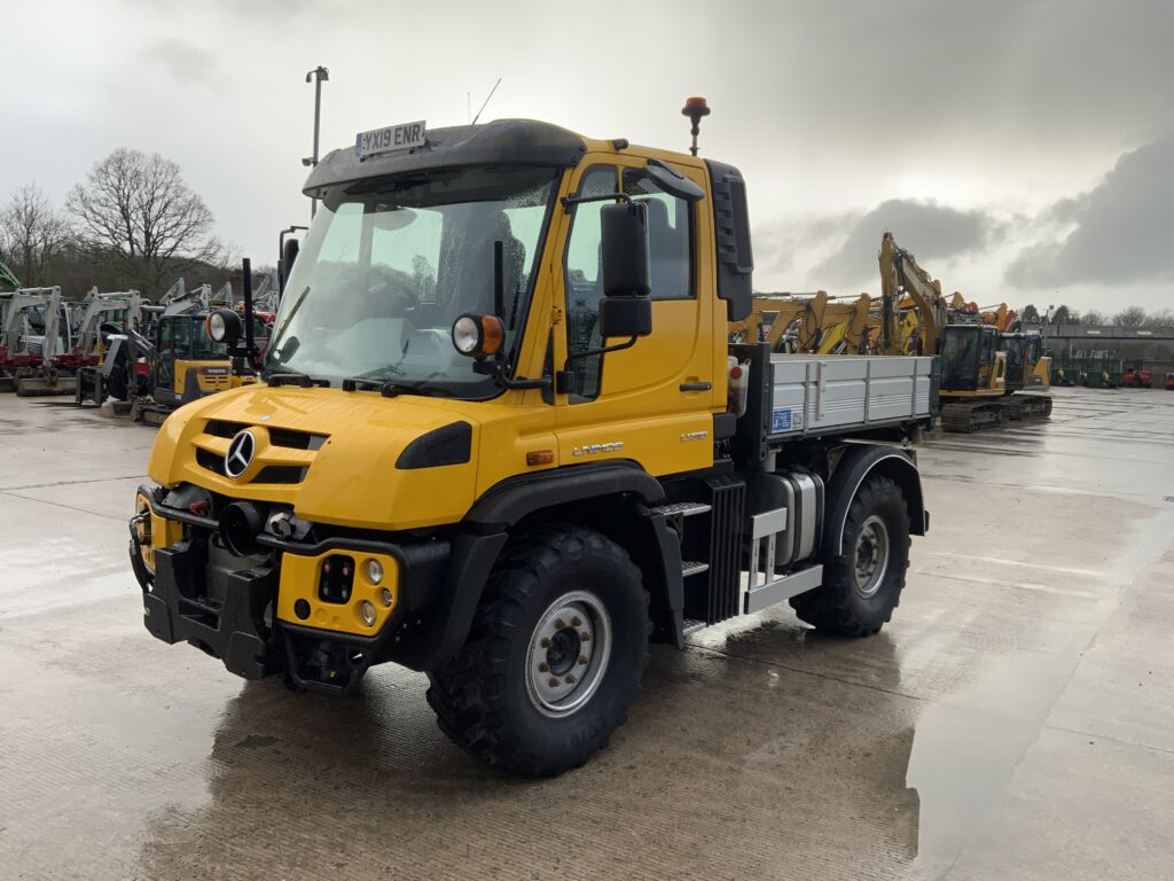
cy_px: 440
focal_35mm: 29
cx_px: 587
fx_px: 984
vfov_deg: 48.2
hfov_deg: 61.7
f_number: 1.8
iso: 16
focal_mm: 3
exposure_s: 1/158
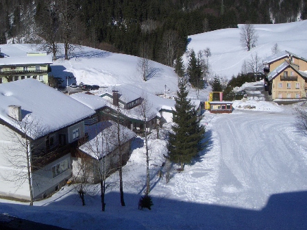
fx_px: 443
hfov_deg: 37.9
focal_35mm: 50
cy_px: 77
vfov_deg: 28.9
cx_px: 112
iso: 50
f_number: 4.3
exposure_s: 1/1000
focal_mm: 5.8
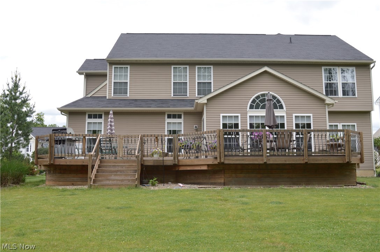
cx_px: 190
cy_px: 126
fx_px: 380
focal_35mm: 36
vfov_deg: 36.8
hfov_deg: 53.2
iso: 100
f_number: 8
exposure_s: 1/200
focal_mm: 24
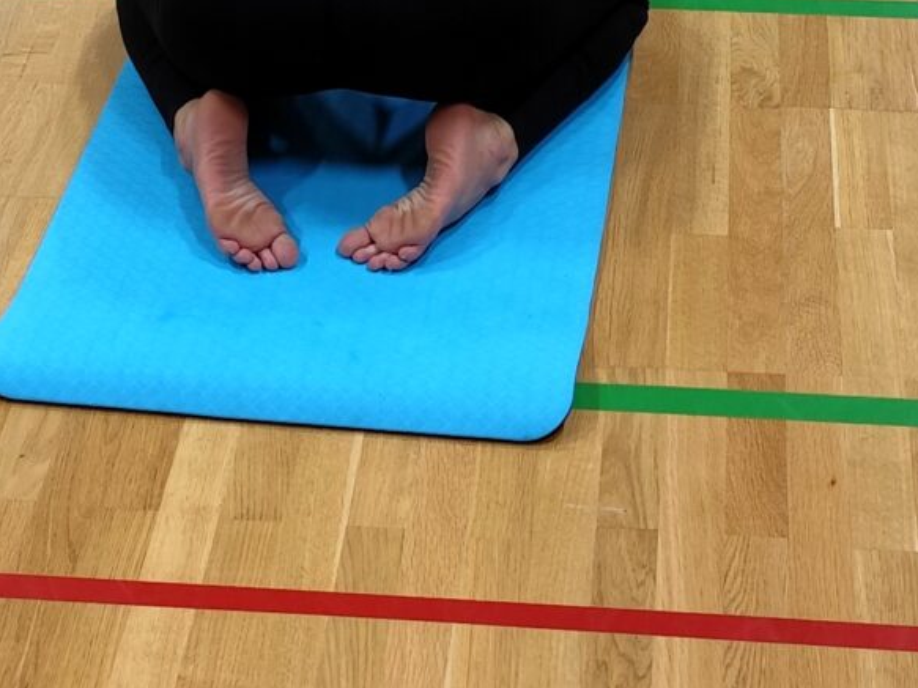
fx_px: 2678
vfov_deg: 13.0
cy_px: -617
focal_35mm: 101
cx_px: 400
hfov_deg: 19.4
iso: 640
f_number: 1.65
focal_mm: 6.14
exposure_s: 1/100
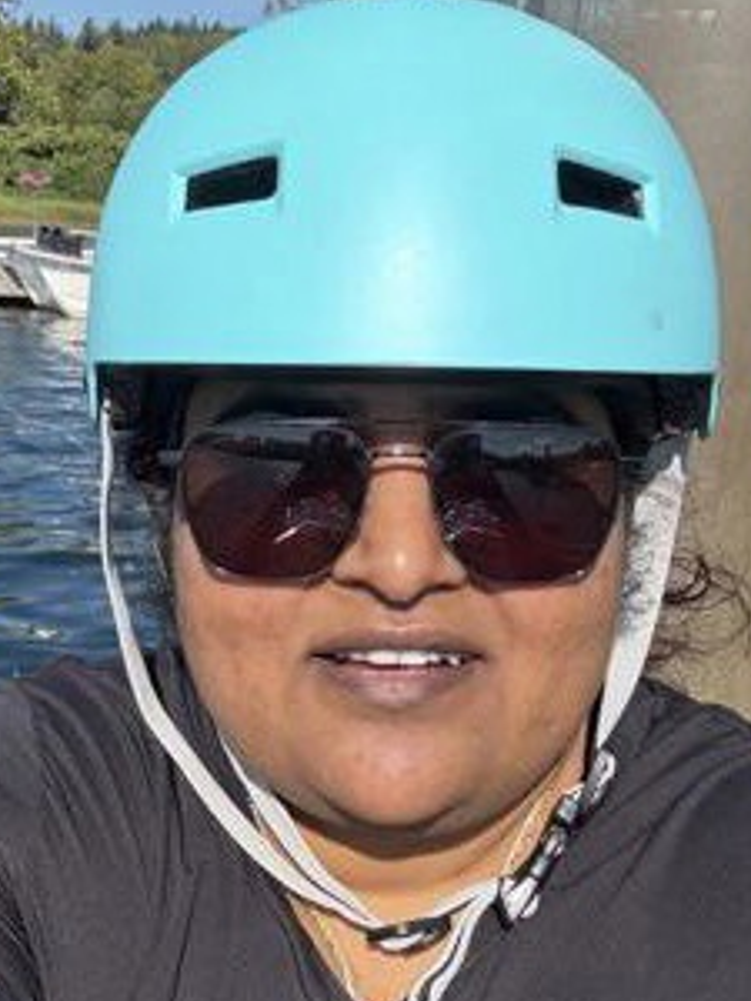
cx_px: 344
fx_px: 1273
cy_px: 531
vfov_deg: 42.9
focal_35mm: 44
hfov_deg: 32.9
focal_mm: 2.69
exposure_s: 1/1497
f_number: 1.9
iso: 40
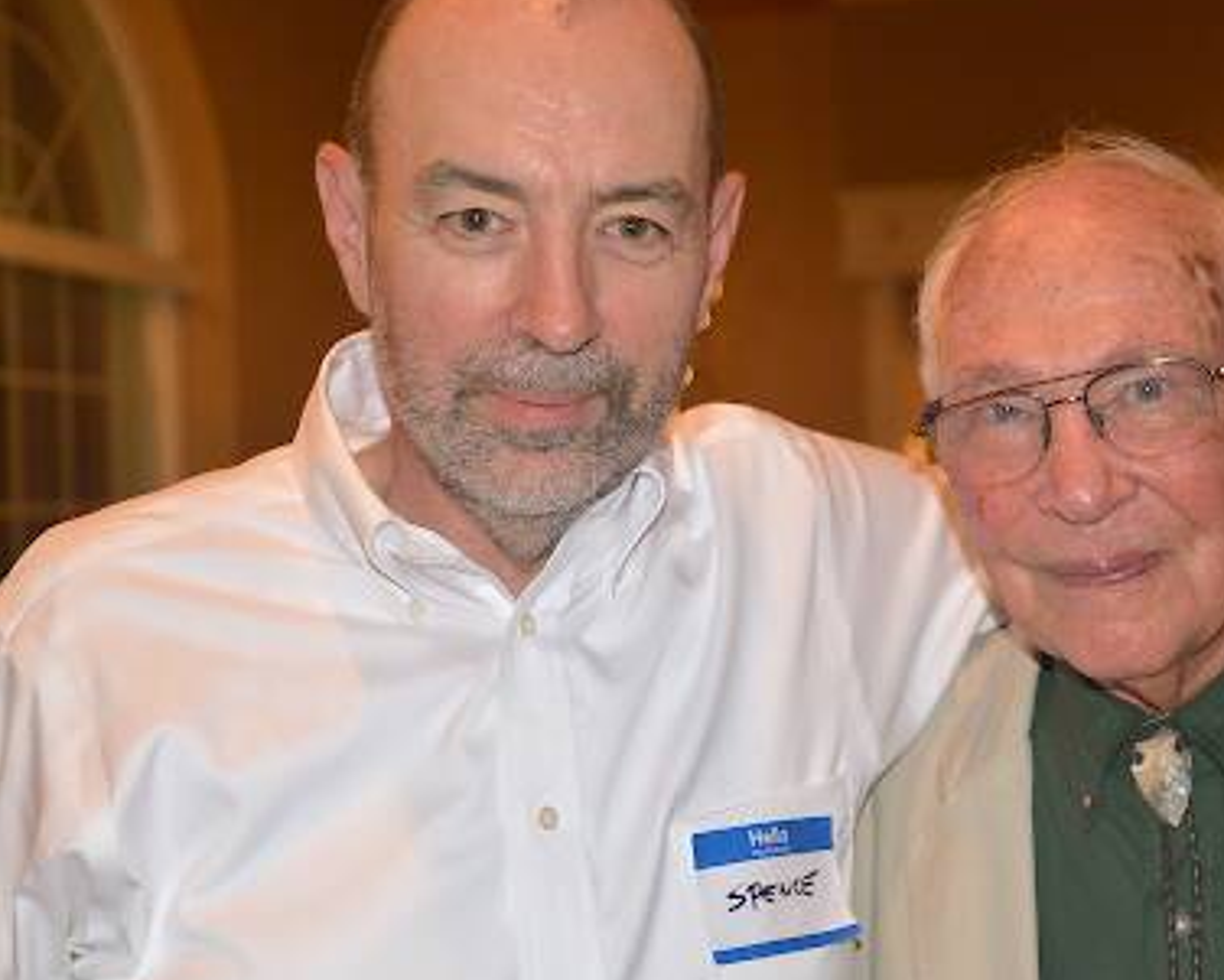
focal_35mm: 69
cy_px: 418
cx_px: 817
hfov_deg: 27.3
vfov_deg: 22.2
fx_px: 2500
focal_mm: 46
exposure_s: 1/60
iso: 800
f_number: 4.2
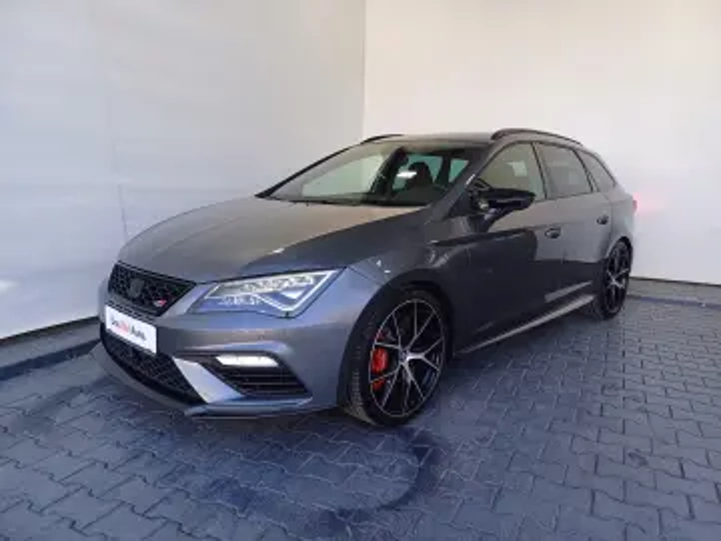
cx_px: 360
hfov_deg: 69.4
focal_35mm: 25
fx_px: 521
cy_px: 270
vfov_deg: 54.9
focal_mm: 4.65
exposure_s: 1/120
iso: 50
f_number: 1.8
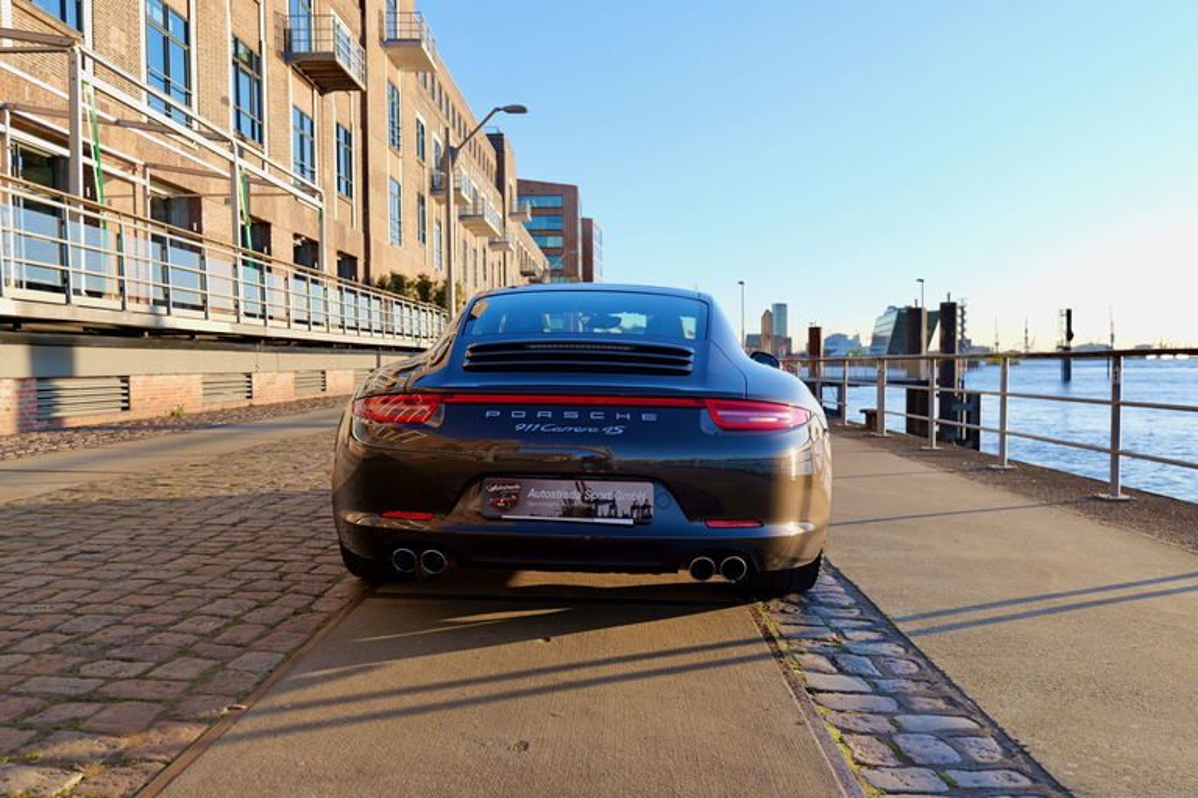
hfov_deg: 63.7
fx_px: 965
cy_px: 399
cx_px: 599
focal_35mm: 29
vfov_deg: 45.0
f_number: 5
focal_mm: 29
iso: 100
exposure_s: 1/125
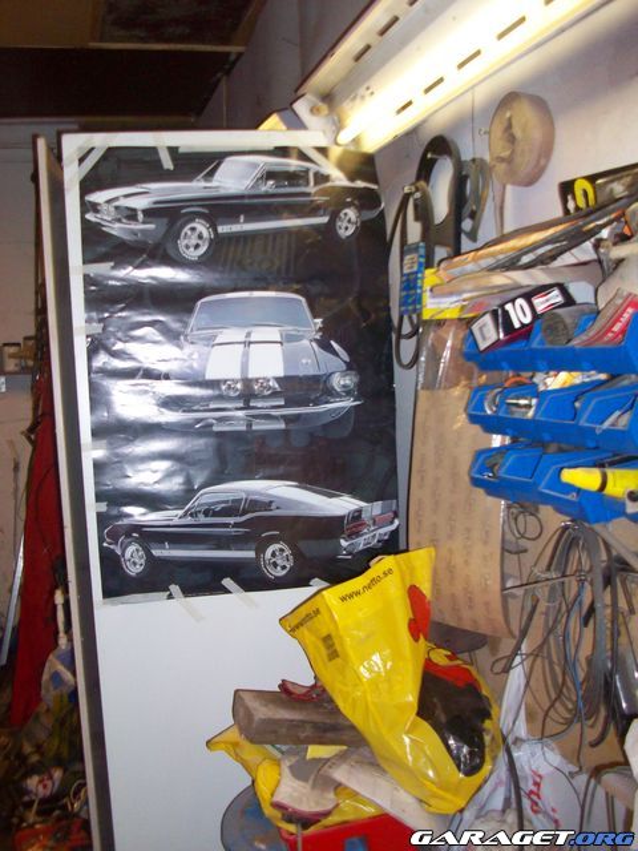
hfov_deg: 41.8
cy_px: 426
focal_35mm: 34
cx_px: 319
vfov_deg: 54.0
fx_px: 836
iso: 160
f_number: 2.8
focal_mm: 5.7
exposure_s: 1/60
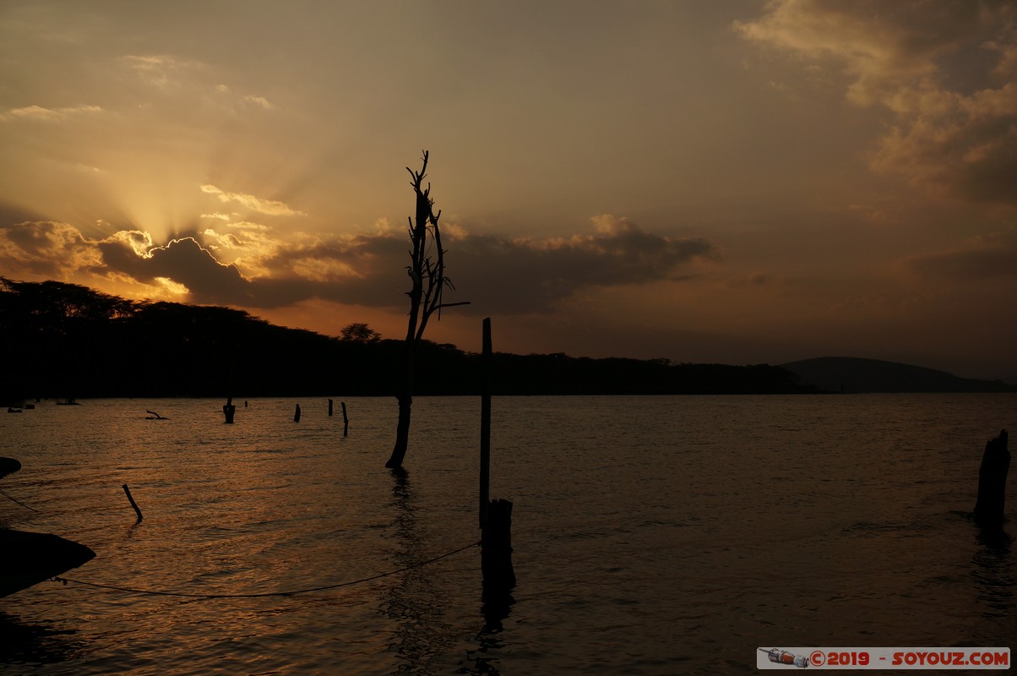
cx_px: 508
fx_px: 1058
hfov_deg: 51.3
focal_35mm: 38
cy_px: 338
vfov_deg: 35.4
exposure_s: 1/1250
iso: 200
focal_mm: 25
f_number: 9
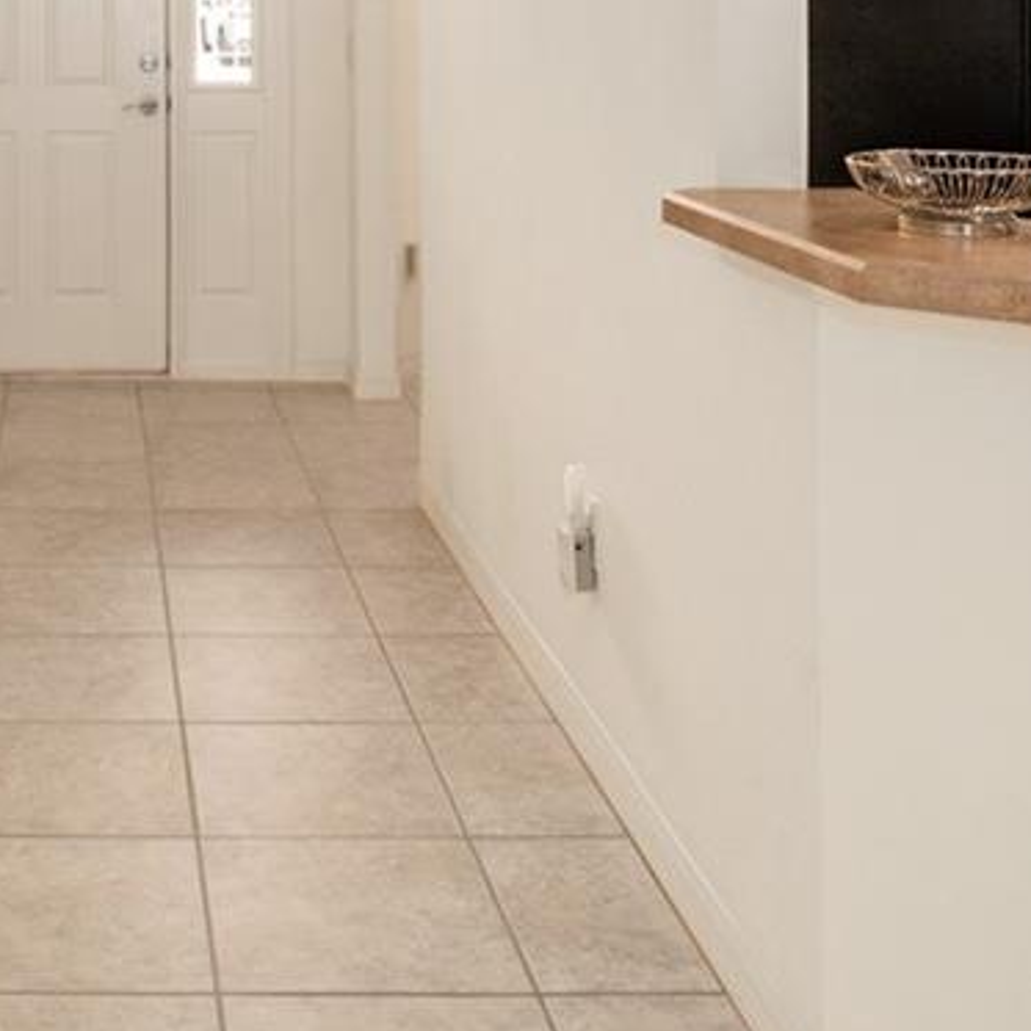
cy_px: -33
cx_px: 55
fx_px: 1719
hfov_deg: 31.4
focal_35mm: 51
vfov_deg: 30.7
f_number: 8
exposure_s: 1/20
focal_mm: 14
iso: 400
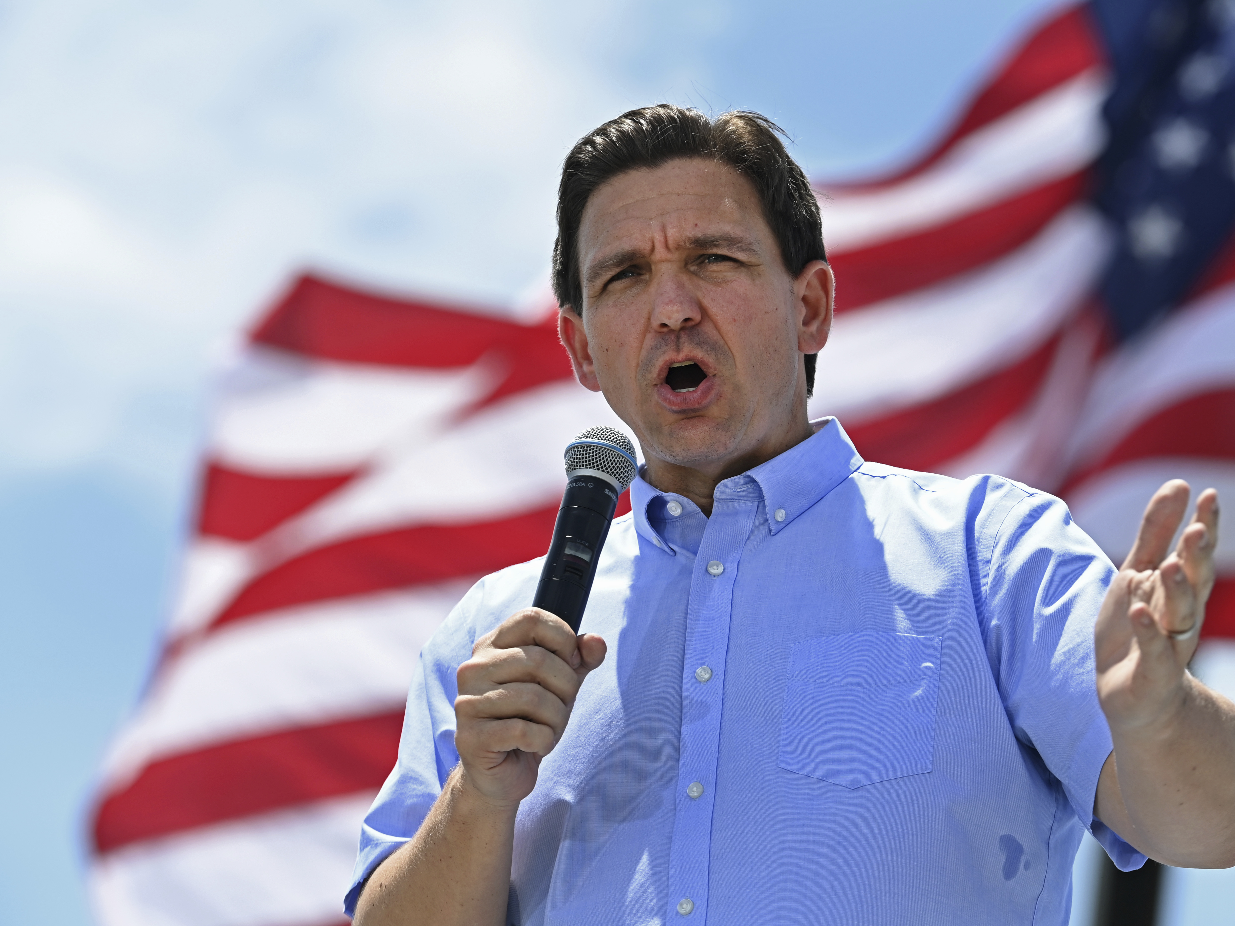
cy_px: 463
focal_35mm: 206
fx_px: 7349
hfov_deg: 9.6
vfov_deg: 7.2
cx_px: 671
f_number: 5.6
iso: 400
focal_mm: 190
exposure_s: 1/1600
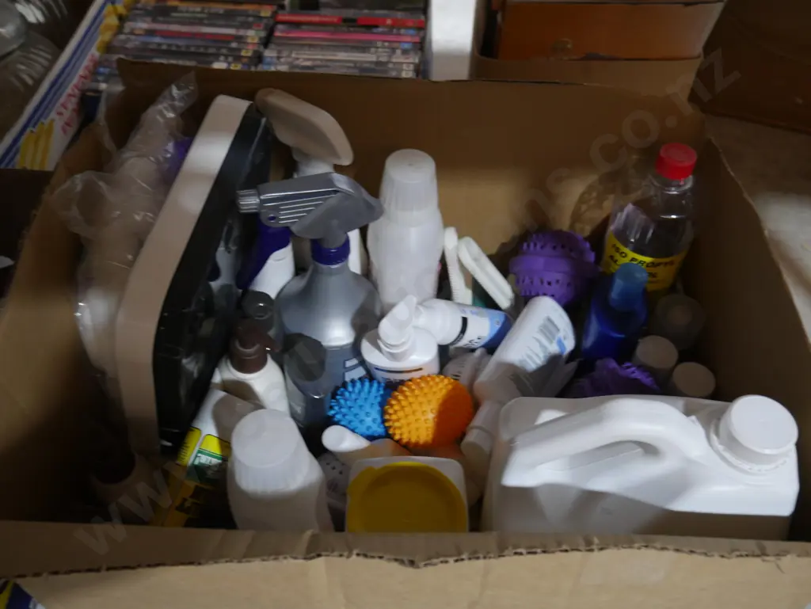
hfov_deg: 53.9
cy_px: 304
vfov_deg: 41.8
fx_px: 797
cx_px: 406
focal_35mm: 34
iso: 800
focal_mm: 17
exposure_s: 1/60
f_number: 4
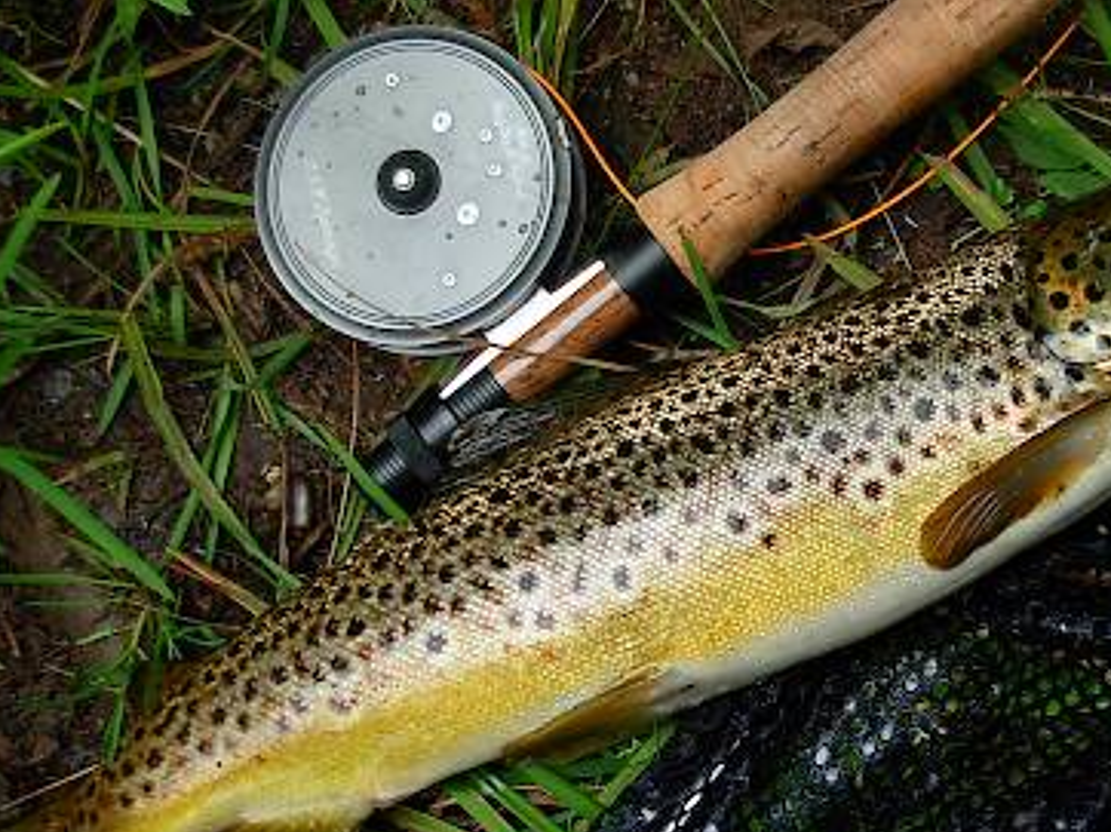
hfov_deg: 30.6
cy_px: 491
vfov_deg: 23.2
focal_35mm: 63
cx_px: 691
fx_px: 2021
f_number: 2.9
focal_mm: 6.3
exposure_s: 1/76.1
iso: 79
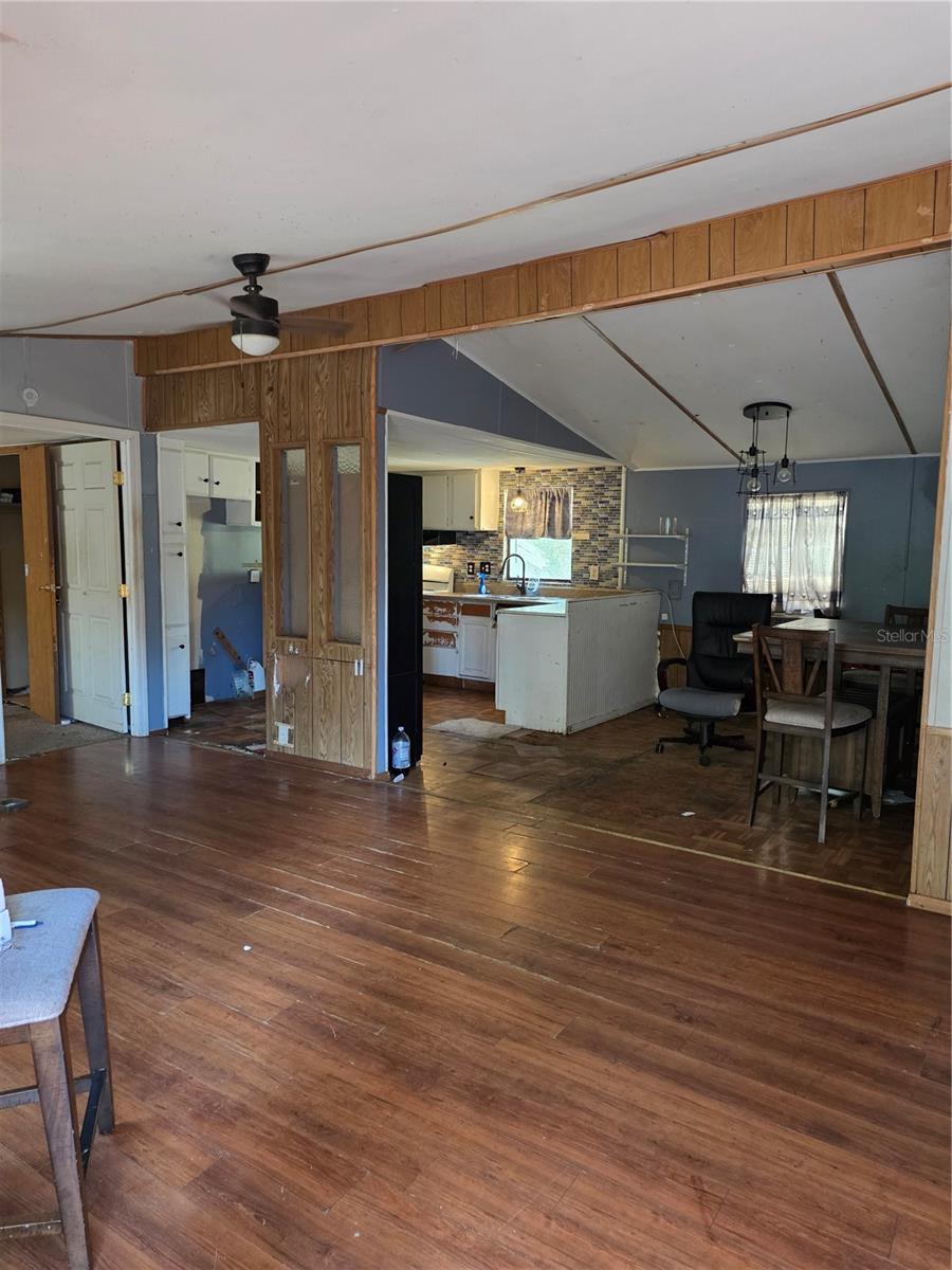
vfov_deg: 73.9
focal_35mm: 23
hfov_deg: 58.9
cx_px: 476
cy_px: 635
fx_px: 843
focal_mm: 6.25
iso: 640
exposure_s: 1/120
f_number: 1.7
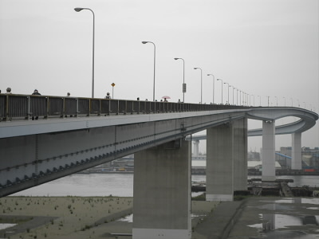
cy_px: 120
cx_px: 160
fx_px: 710
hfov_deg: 25.3
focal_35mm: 77
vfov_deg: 19.1
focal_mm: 13.9
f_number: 5.9
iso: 64
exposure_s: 1/400
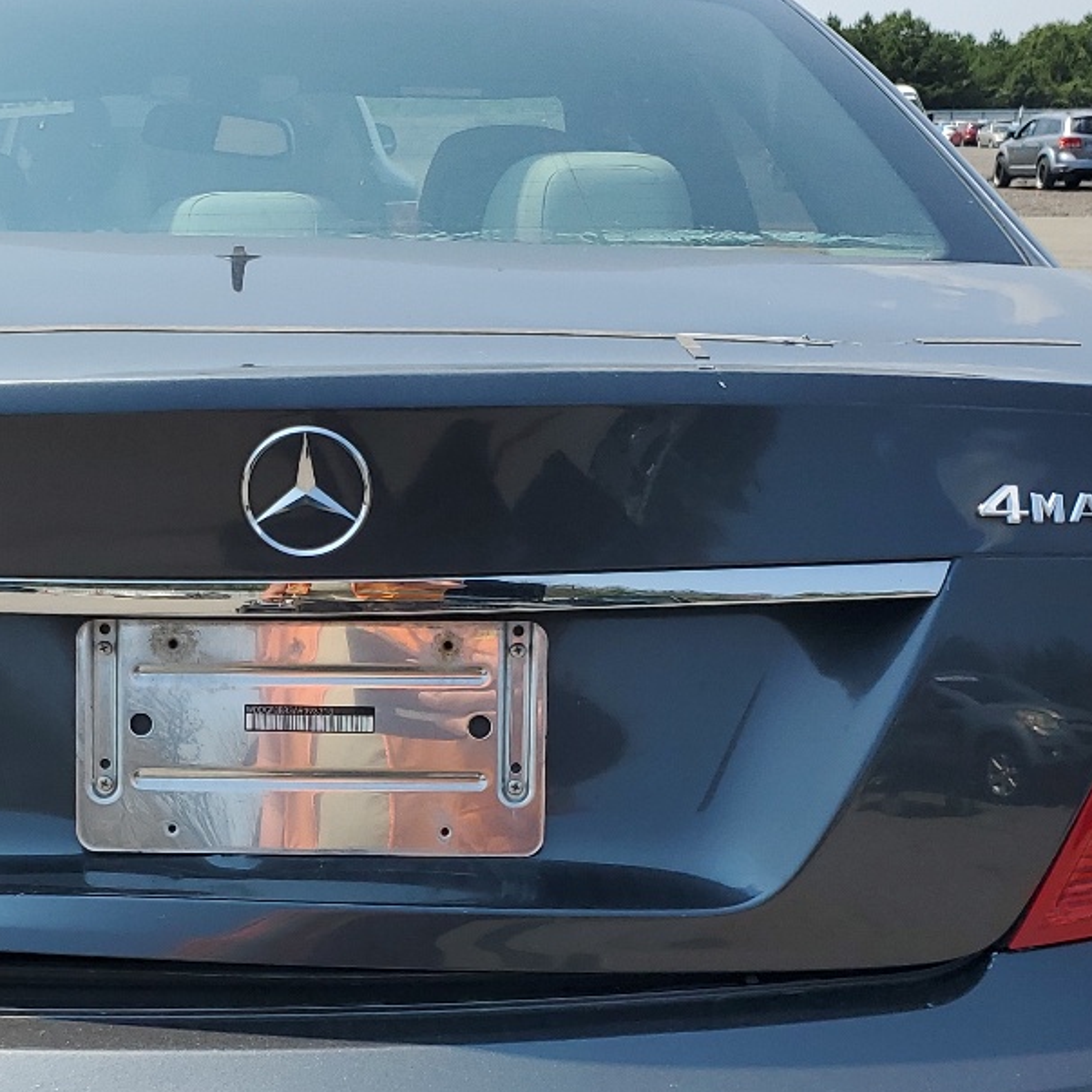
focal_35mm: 61
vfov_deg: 27.7
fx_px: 2177
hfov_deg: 27.8
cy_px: 840
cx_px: 288
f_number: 1.5
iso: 50
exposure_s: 1/2500
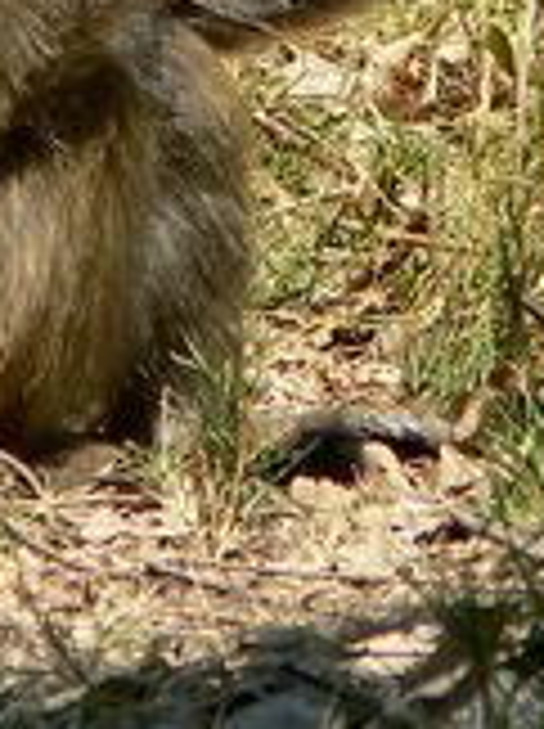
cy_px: -261
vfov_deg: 1.5
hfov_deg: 1.1
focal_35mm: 1334
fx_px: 28026
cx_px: 223
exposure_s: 1/500
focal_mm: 72
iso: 80
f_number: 4.6
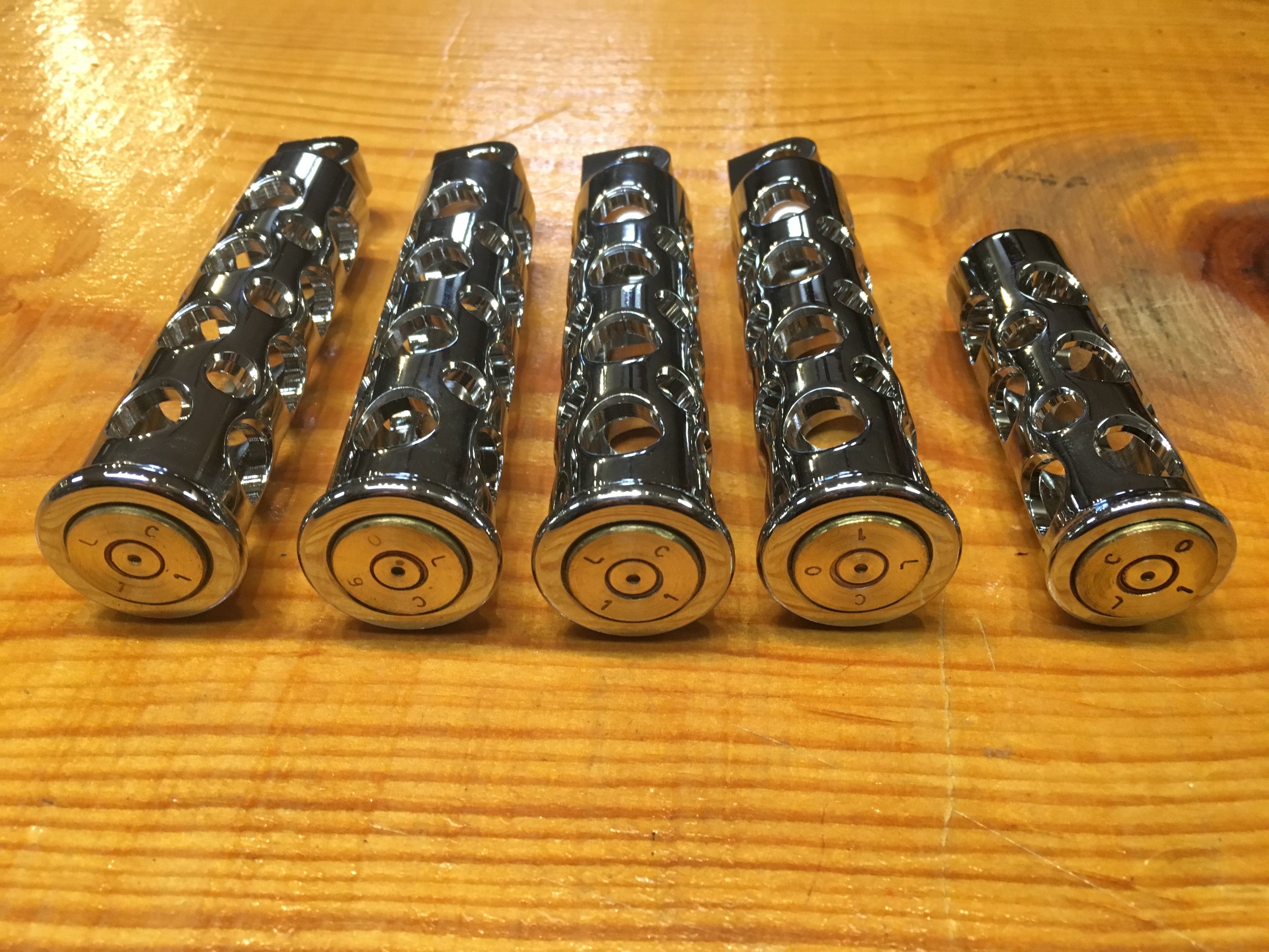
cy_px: 476
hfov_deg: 61.7
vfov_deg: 48.2
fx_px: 1063
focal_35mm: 29
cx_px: 634
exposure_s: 1/30
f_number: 2.2
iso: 160
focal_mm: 4.15
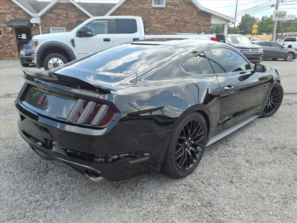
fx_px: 232
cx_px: 148
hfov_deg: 65.3
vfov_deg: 51.4
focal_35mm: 27
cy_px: 112
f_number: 1.9
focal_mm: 3.58
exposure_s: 1/667
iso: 40
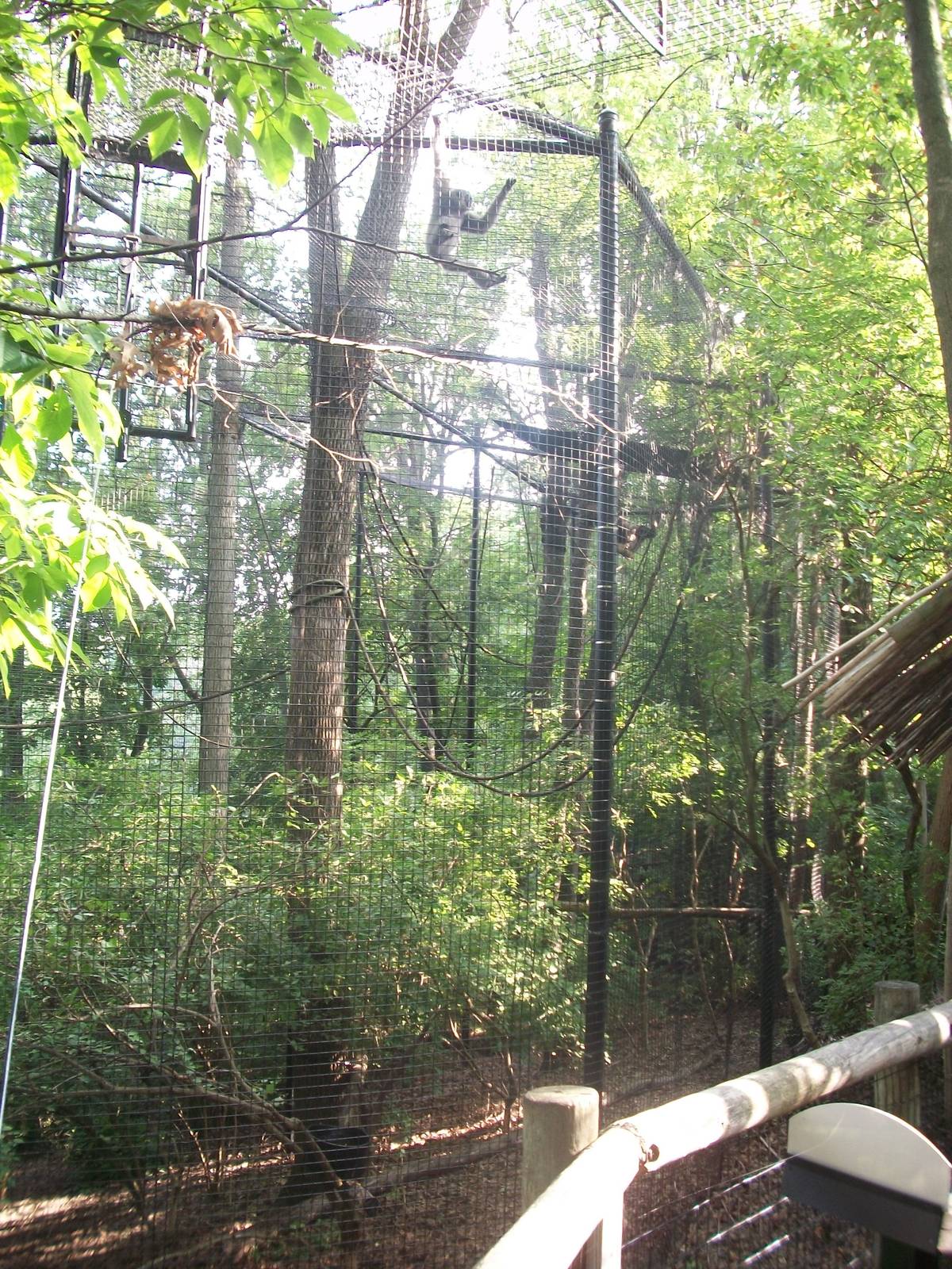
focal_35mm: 32
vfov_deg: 56.8
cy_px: 634
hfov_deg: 44.2
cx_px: 476
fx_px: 1173
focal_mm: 5.7
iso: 80
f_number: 2.9
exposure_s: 1/30
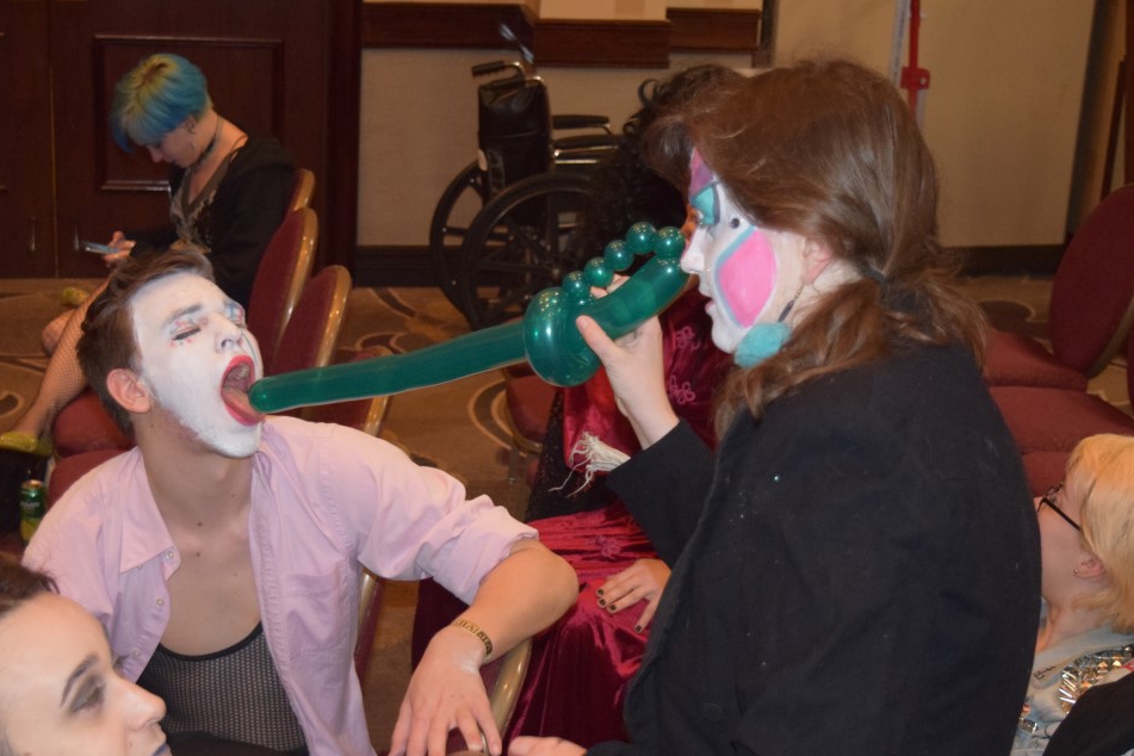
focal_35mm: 64
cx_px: 519
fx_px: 2003
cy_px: 415
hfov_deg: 31.6
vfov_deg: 21.4
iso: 3200
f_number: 4.5
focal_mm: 35
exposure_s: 1/60
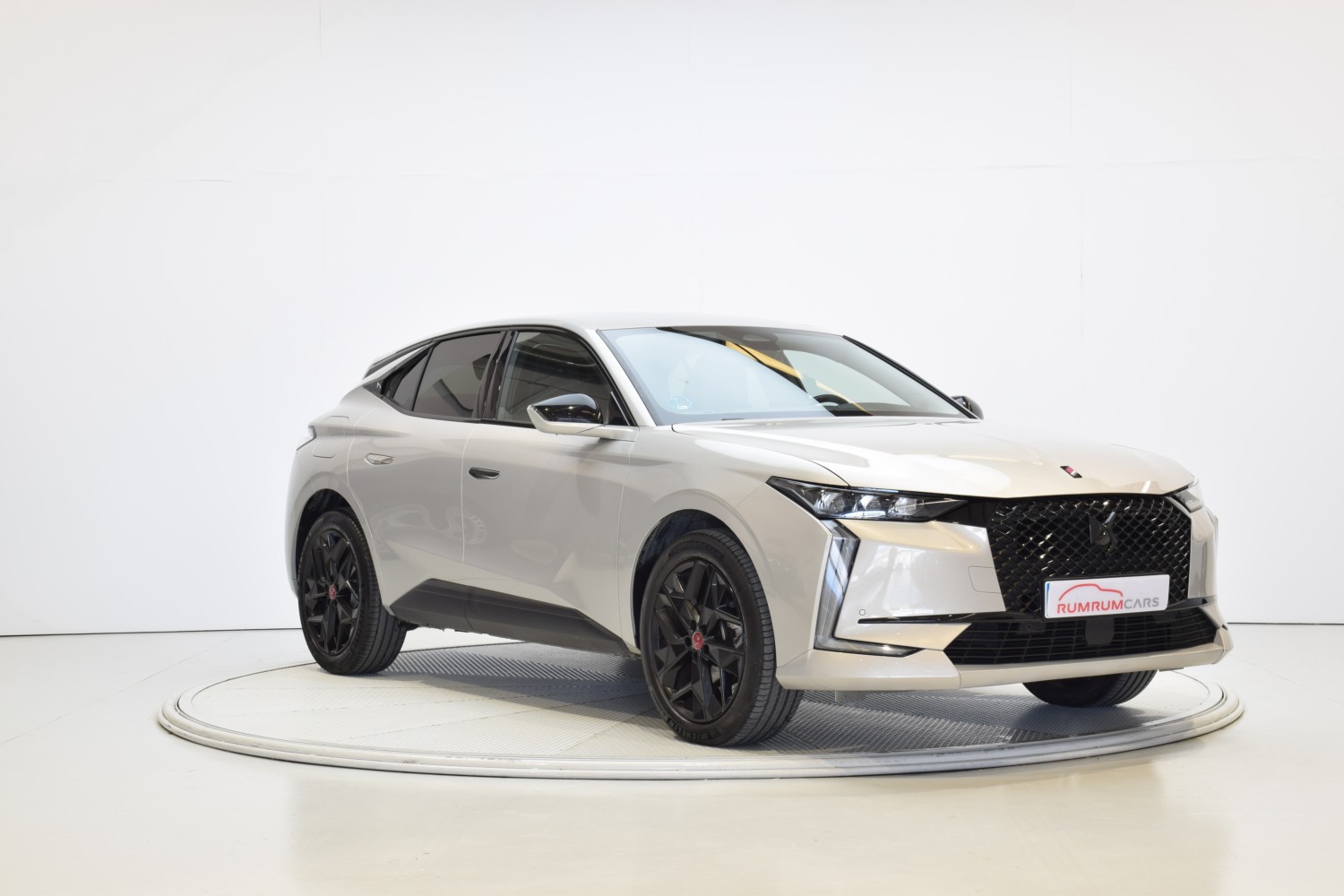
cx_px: 672
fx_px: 2128
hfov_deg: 35.1
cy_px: 448
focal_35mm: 57
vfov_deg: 23.8
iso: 100
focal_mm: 38
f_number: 11
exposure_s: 1/3
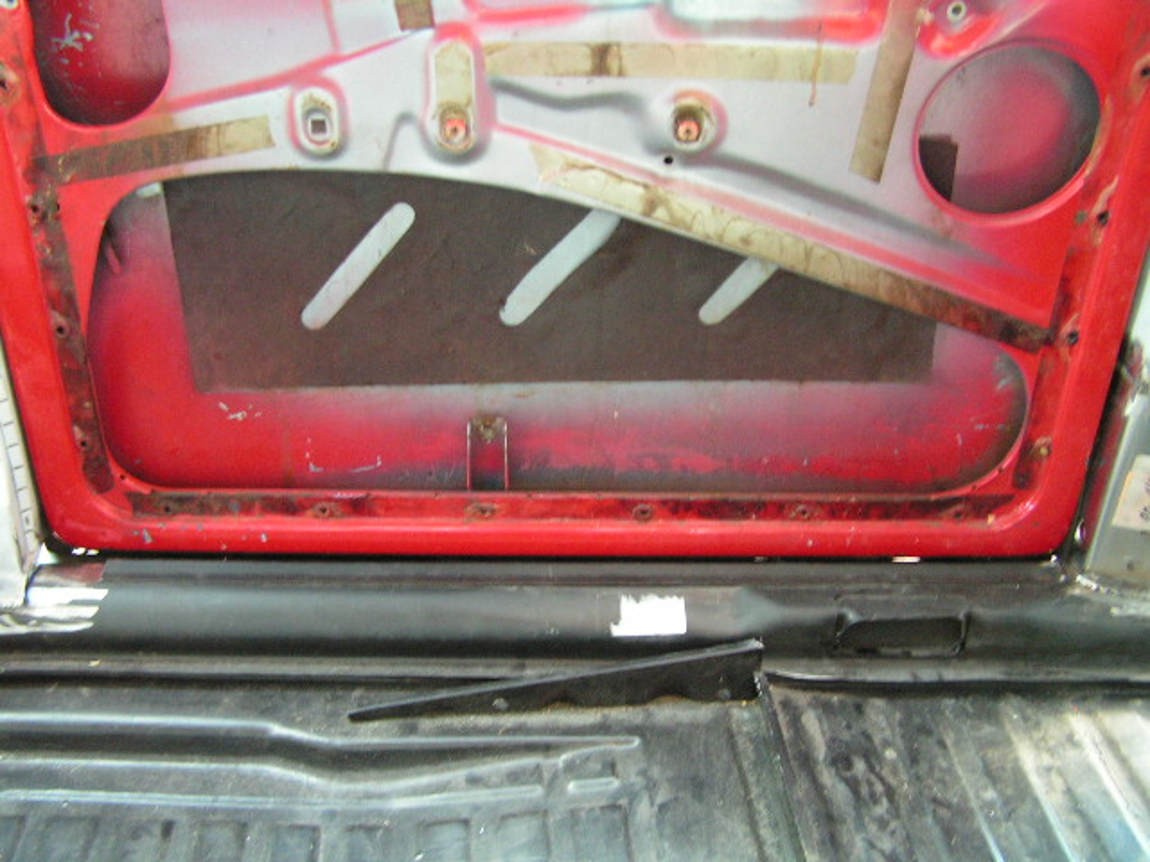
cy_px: 431
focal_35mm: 38
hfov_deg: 49.0
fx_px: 1262
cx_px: 575
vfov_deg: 37.7
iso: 200
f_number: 2.8
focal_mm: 6.3
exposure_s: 1/15
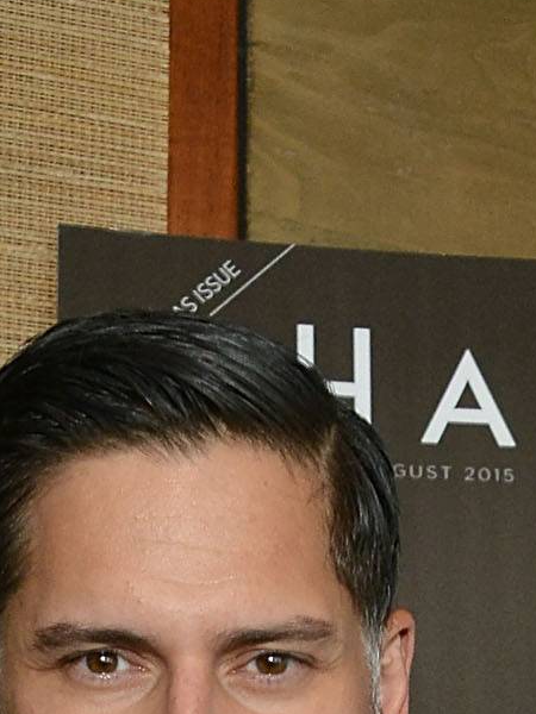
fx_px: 4170
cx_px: 580
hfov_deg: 7.3
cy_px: 1559
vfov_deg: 9.1
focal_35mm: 202
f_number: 5.6
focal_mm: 42
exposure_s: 1/125
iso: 1250
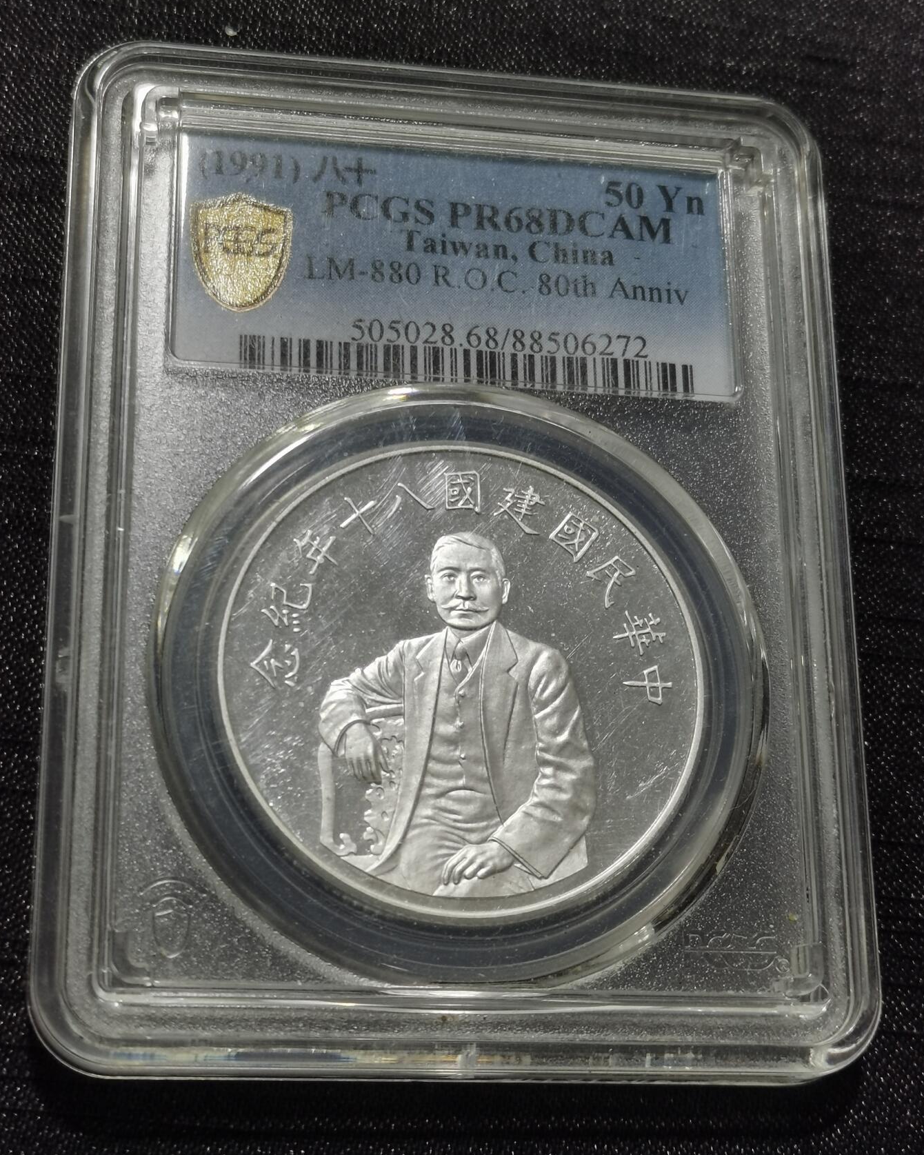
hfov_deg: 23.8
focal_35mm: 64
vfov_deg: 29.6
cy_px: 559
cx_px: 461
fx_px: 2188
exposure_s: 1/120
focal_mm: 5.58
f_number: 1.8
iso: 50
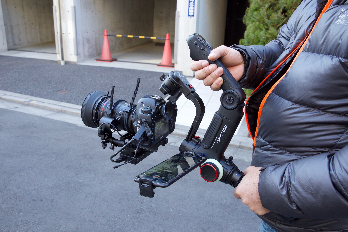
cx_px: 174
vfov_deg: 43.7
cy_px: 116
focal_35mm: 30
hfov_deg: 61.9
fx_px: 290
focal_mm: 30
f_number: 9
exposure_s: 1/40
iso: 800
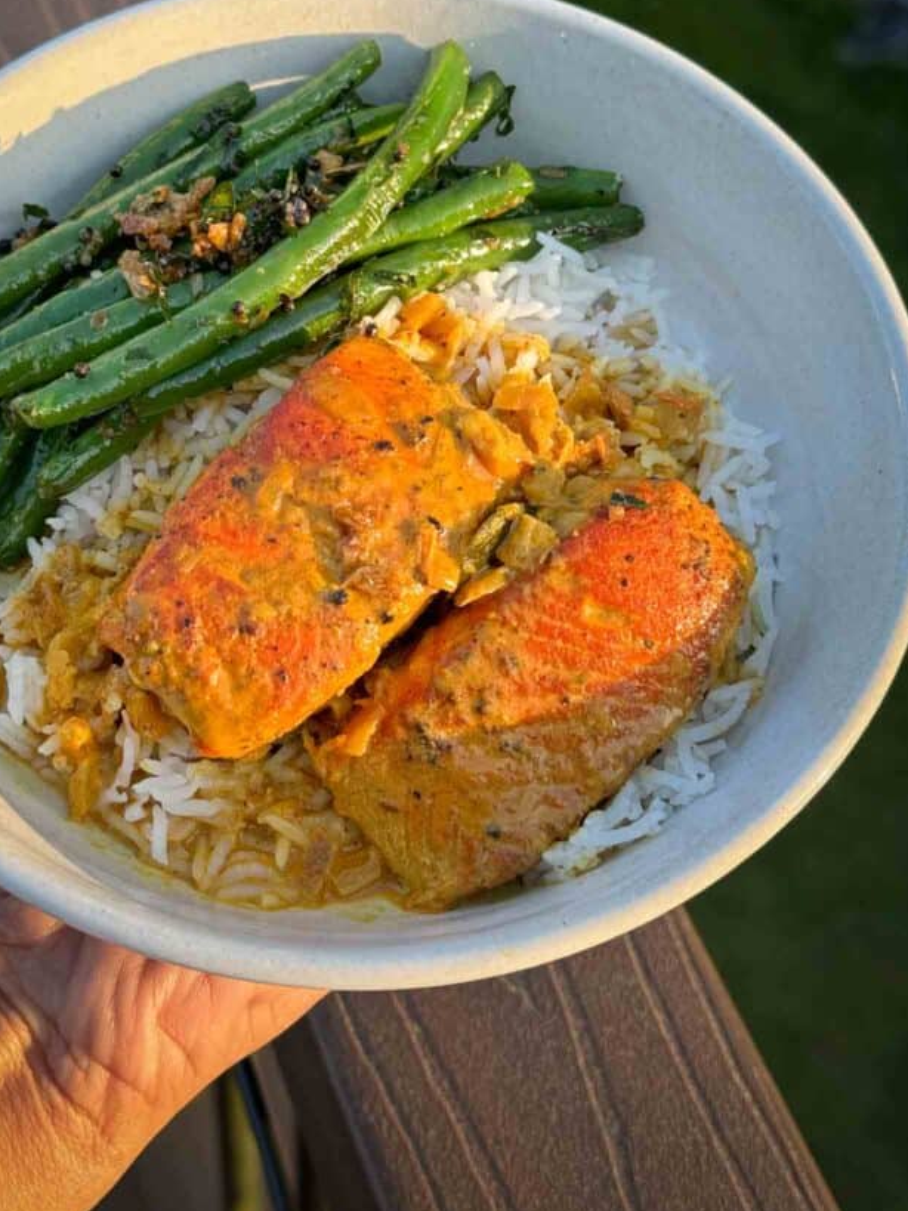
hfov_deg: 24.4
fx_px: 2099
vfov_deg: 32.1
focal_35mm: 60
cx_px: 398
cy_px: 463
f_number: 1.8
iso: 64
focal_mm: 6.76
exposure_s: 1/320
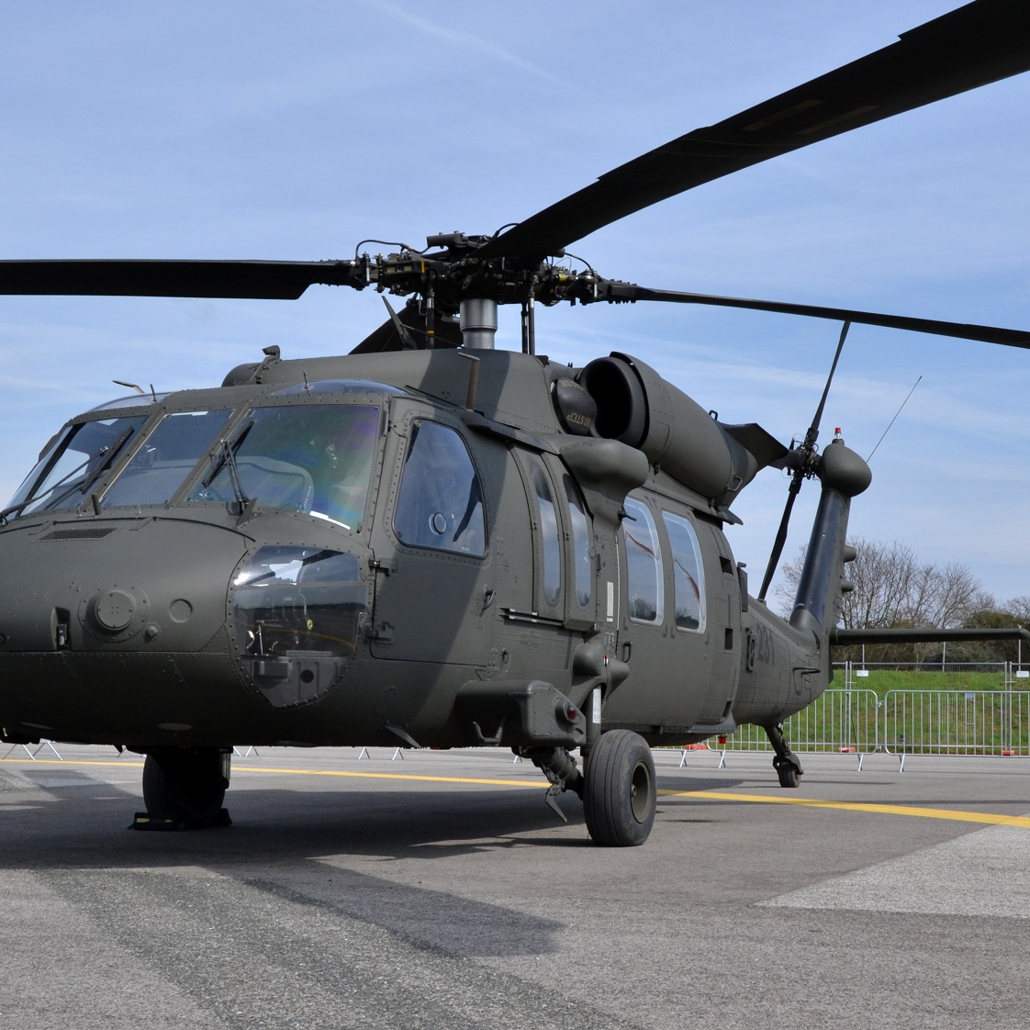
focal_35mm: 49
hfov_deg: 34.9
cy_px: 507
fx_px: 1638
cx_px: 530
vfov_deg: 34.9
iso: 400
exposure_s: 1/500
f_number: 11
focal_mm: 25
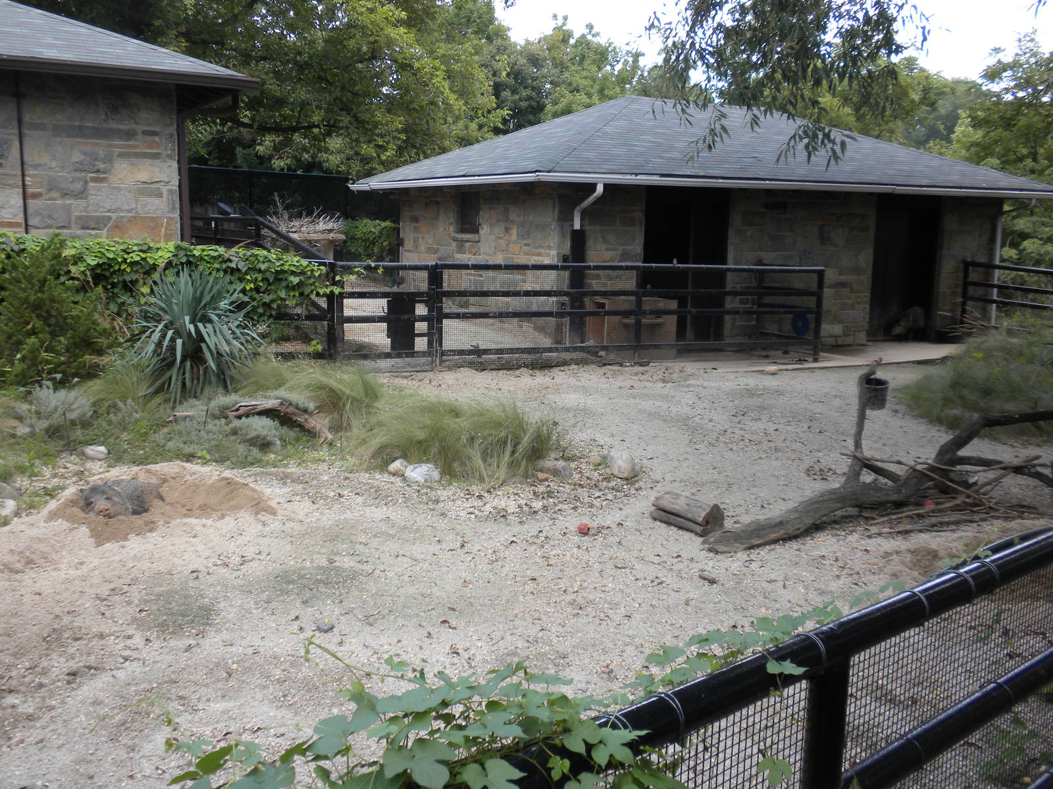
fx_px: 1126
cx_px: 526
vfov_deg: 38.7
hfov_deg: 50.1
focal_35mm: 37
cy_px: 394
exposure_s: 1/108
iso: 64
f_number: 3.5
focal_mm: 6.6
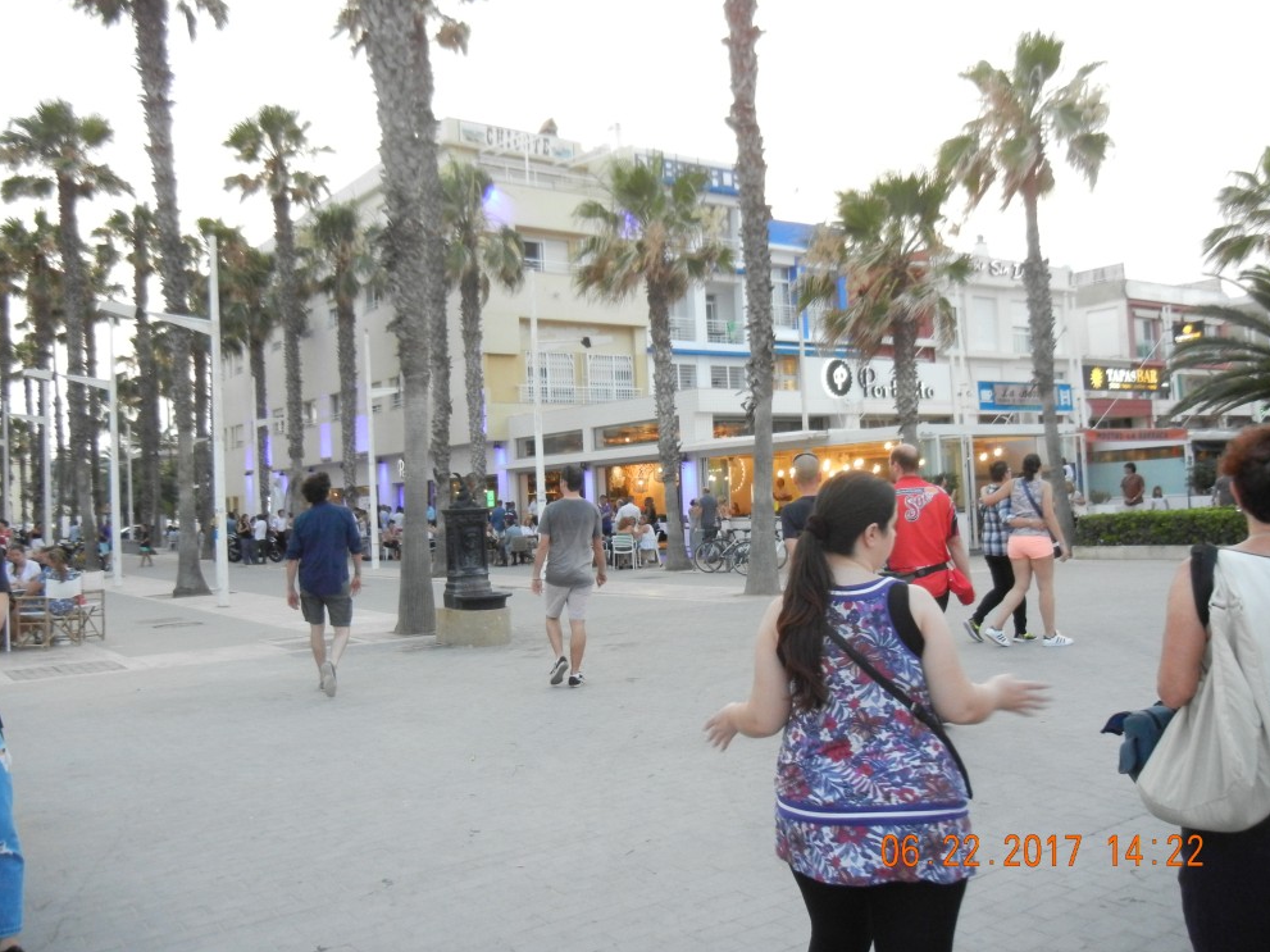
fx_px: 1137
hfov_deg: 58.4
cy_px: 461
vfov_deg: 45.4
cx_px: 628
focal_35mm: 31
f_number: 3.5
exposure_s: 1/64.1
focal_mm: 5.4
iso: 640
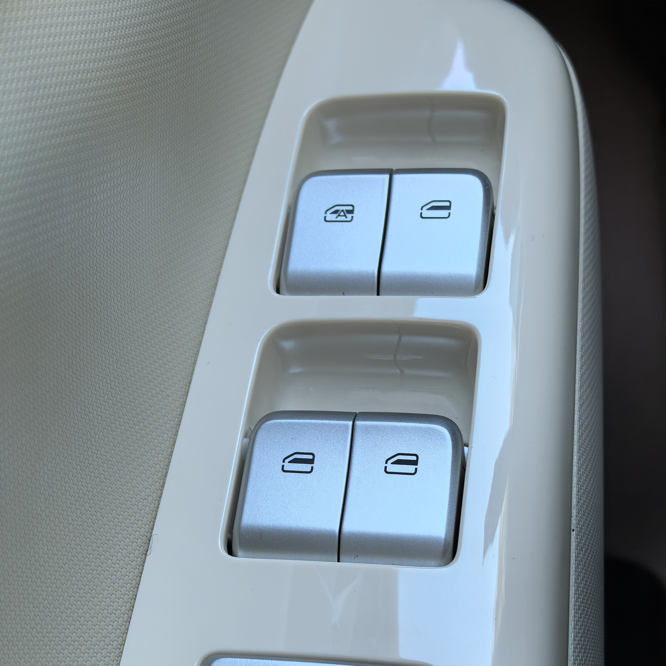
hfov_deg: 26.9
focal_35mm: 64
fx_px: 1393
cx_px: 334
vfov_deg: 26.8
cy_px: 413
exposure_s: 1/100
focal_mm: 6.98
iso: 50
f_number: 2
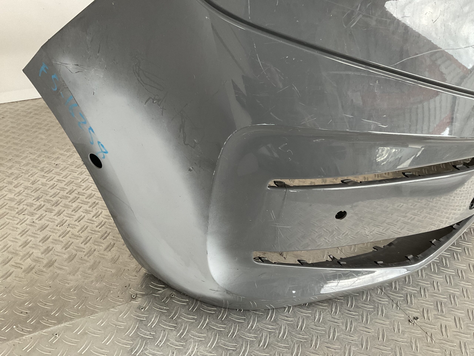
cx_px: 237
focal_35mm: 29
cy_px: 178
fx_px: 397
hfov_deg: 61.7
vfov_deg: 48.2
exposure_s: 1/60
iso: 100
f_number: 1.8
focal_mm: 3
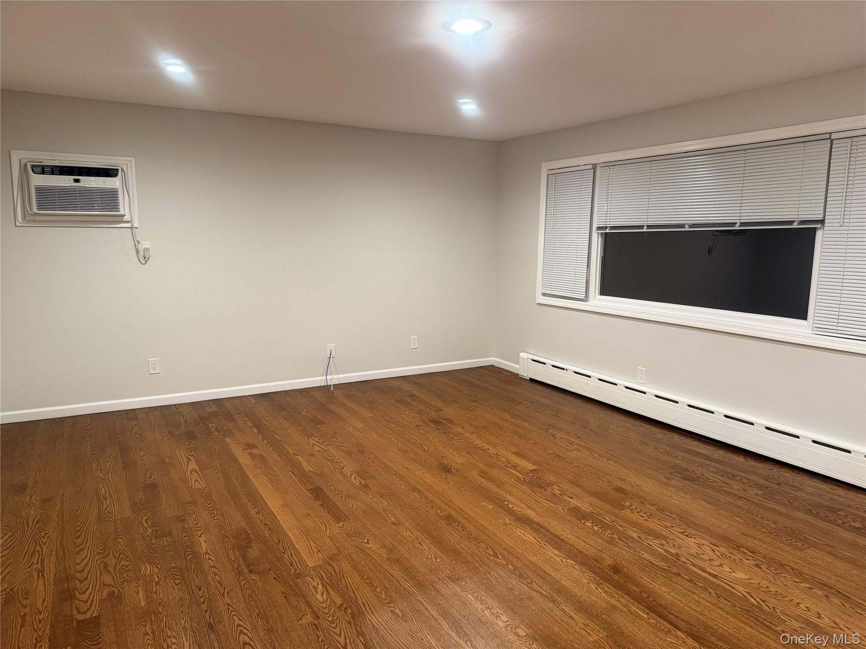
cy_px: 324
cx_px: 433
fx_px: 600
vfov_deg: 56.8
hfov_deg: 71.6
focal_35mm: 24
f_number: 1.78
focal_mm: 6.76
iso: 250
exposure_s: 1/60
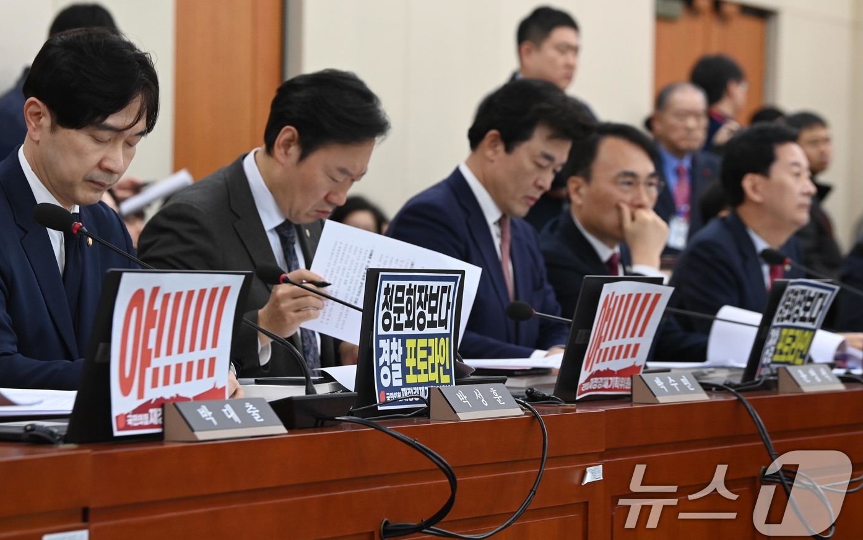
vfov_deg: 9.9
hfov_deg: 15.7
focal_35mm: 133
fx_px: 3129
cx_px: 431
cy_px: 259
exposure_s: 1/250
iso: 3200
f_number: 5.6
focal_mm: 130
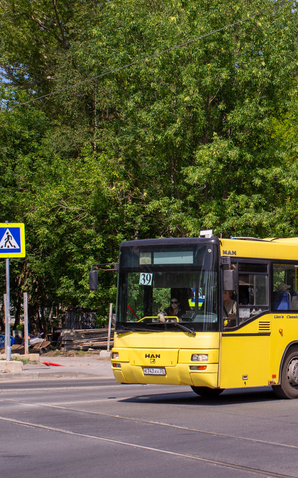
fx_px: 1326
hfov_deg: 12.6
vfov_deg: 20.4
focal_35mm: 102
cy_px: 238
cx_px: 312
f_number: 6.3
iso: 200
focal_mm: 44
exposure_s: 1/800
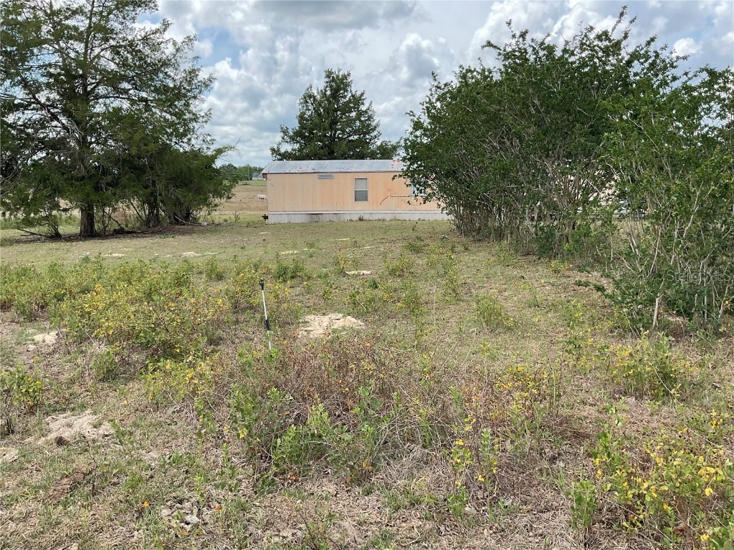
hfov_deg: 61.7
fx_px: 615
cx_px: 367
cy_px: 275
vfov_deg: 48.2
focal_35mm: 29
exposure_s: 1/709
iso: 16
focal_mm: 3
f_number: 1.8
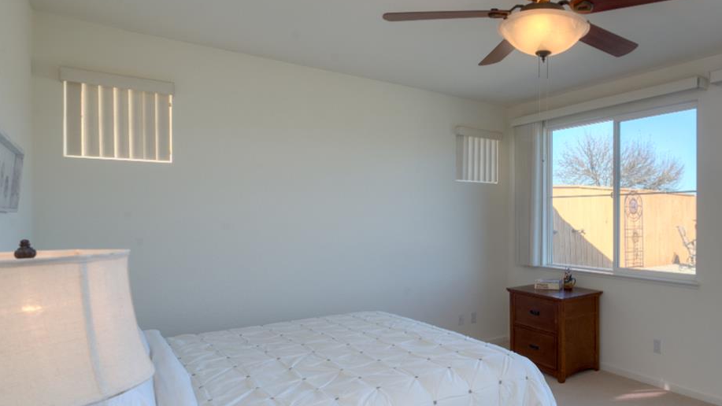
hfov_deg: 71.3
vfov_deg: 47.5
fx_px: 460
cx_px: 539
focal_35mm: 24
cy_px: 233
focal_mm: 14
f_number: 10
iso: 400
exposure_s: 1/125
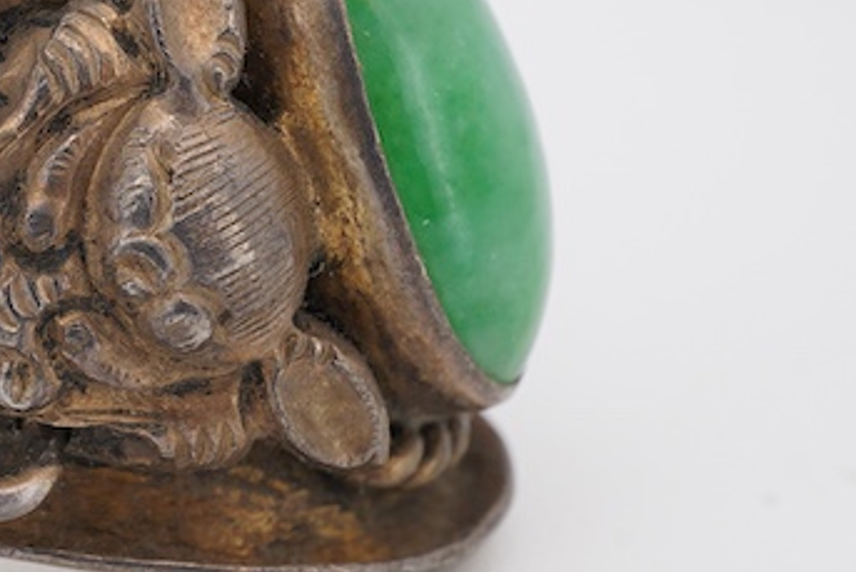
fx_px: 2807
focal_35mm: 118
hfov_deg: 17.0
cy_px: 212
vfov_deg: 11.6
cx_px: 17
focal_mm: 30
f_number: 22
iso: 160
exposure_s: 1/125
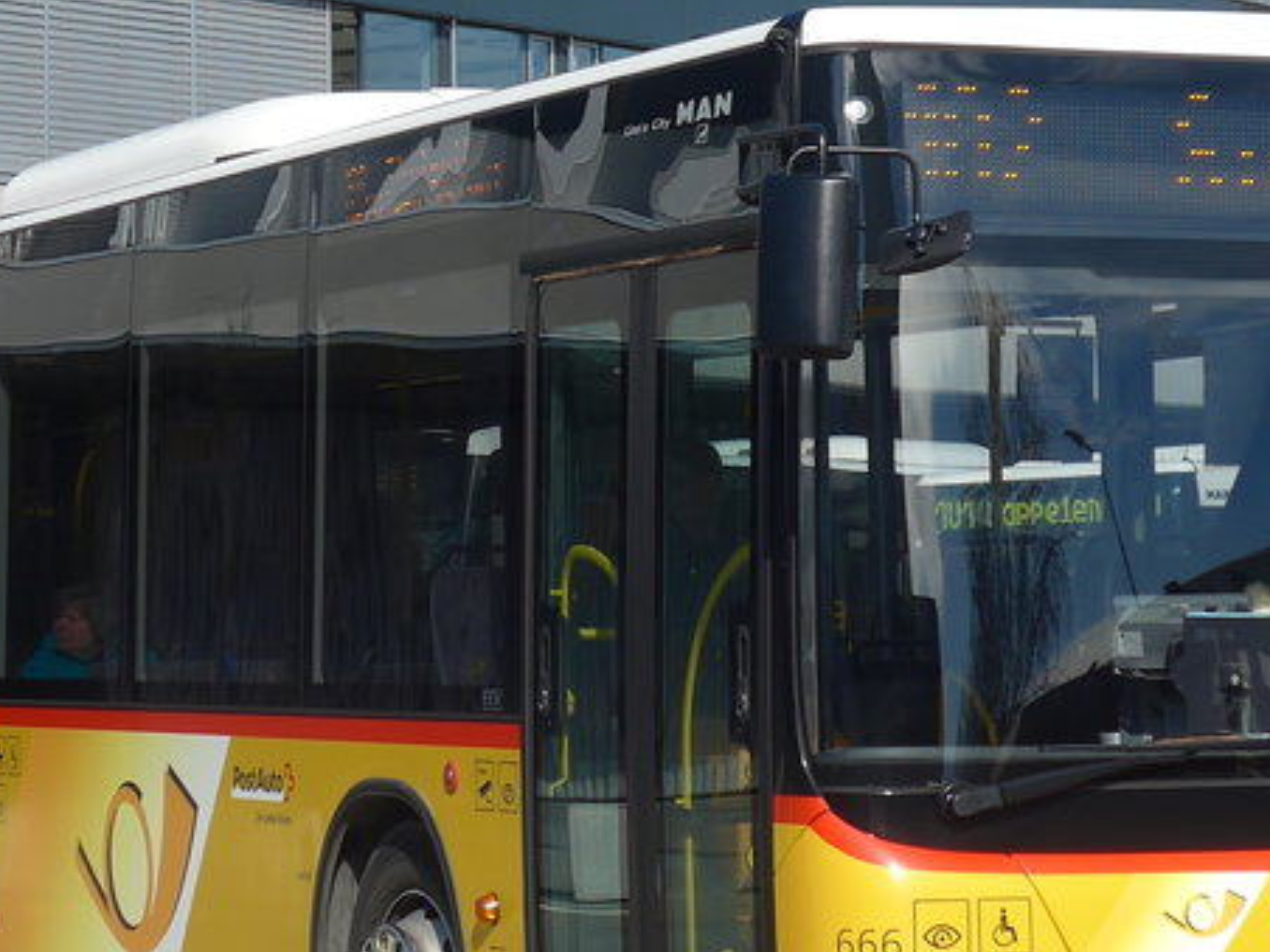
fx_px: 5356
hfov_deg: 13.5
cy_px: 309
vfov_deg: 10.2
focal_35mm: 146
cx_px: 573
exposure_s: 1/1000
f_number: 3.4
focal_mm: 11.3
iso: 80
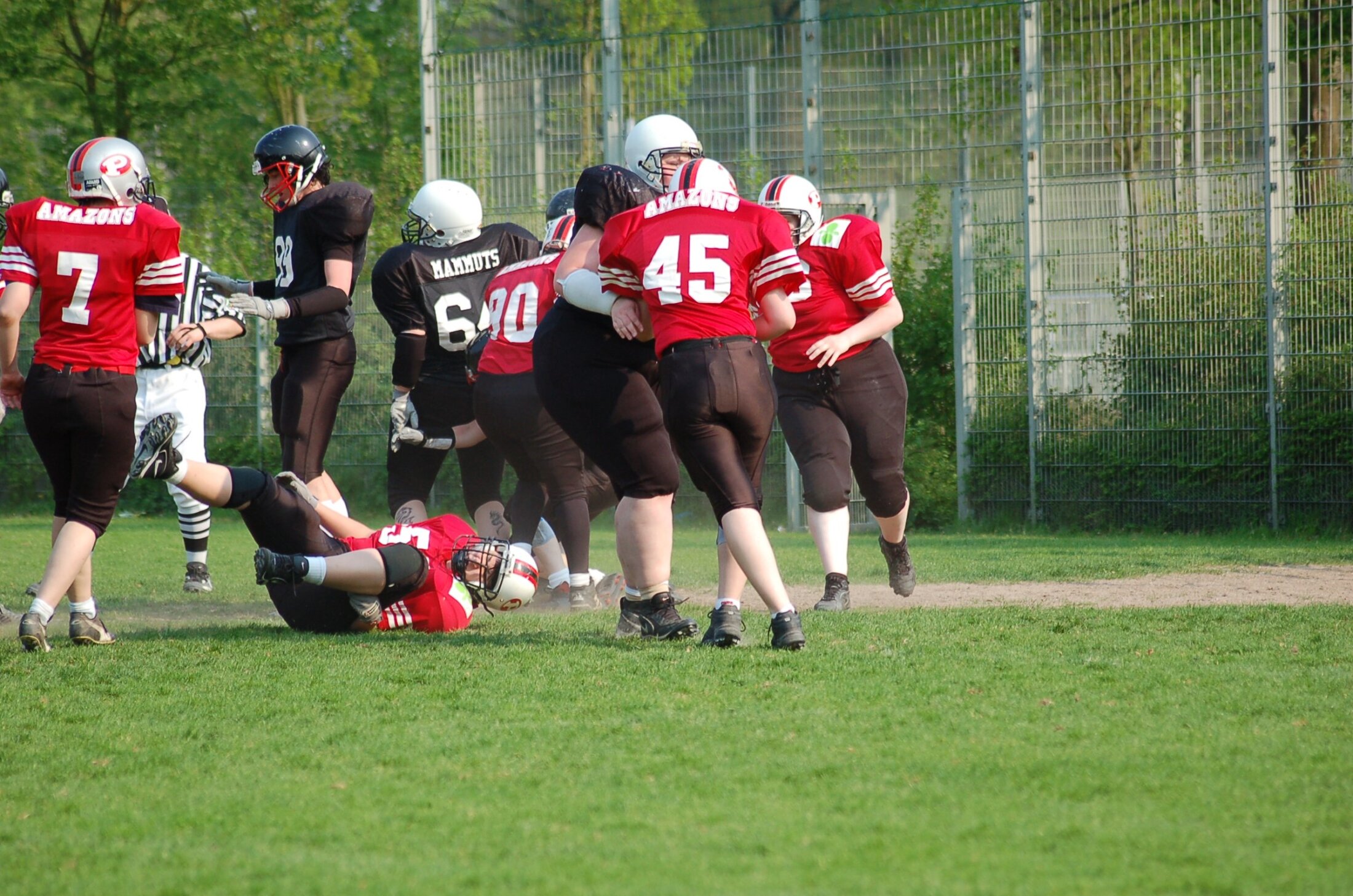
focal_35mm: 225
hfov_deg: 9.2
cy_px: 448
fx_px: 8440
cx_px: 676
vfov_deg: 6.1
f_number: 4.5
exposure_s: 1/1000
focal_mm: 150
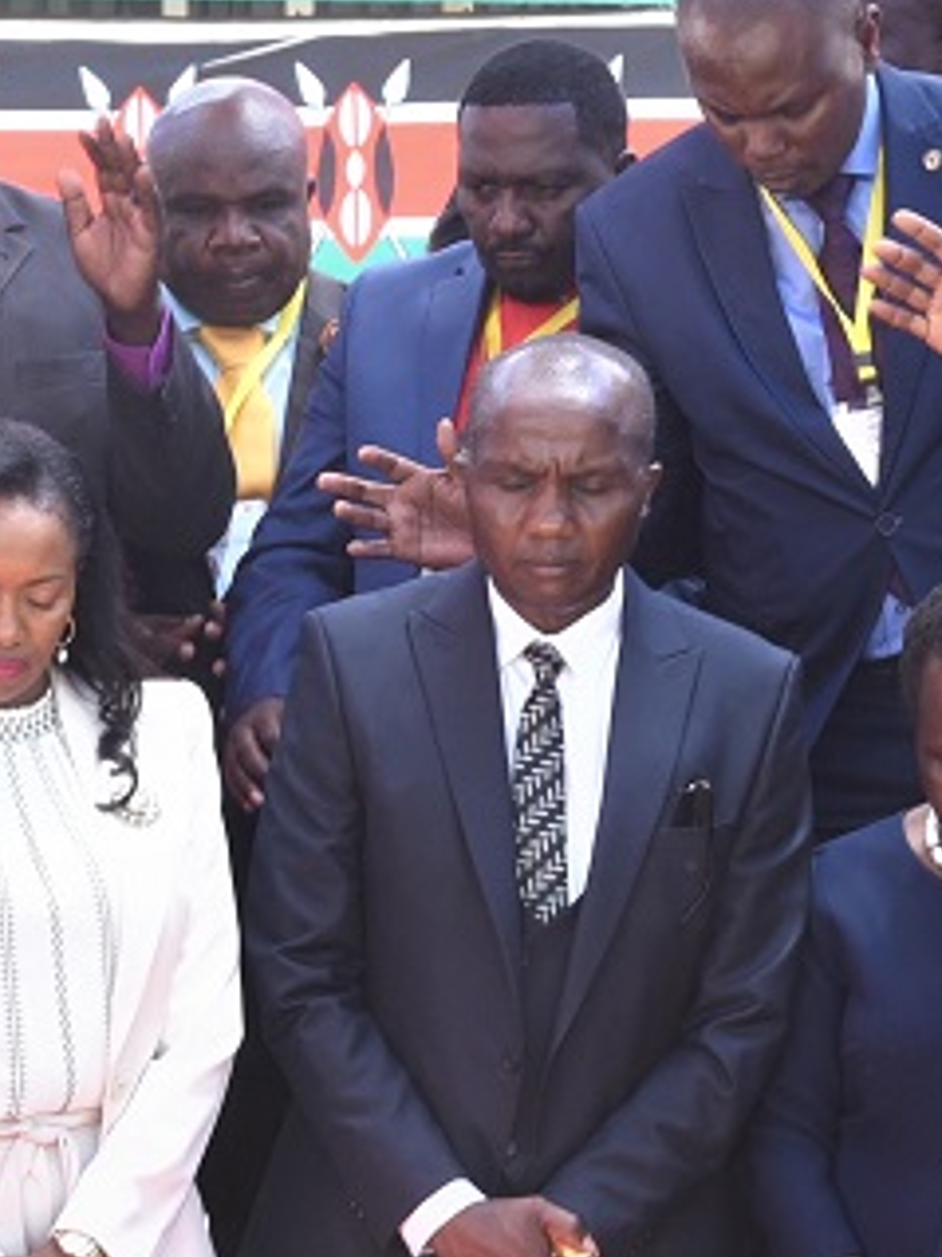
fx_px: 9803
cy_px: 284
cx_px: 20
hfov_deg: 5.5
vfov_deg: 7.3
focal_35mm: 270
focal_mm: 70
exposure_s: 1/100
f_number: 9
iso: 800
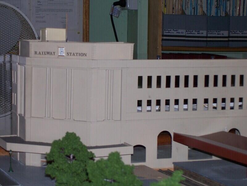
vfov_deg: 12.1
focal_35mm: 122
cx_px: 124
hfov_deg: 16.1
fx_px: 871
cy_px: 93
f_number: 4
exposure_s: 1/125
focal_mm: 21
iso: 140
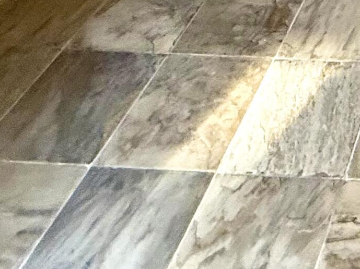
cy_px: -303
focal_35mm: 61
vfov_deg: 16.5
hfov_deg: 24.1
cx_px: 554
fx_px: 634
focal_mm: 2.22
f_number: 2.2
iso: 320
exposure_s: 1/120
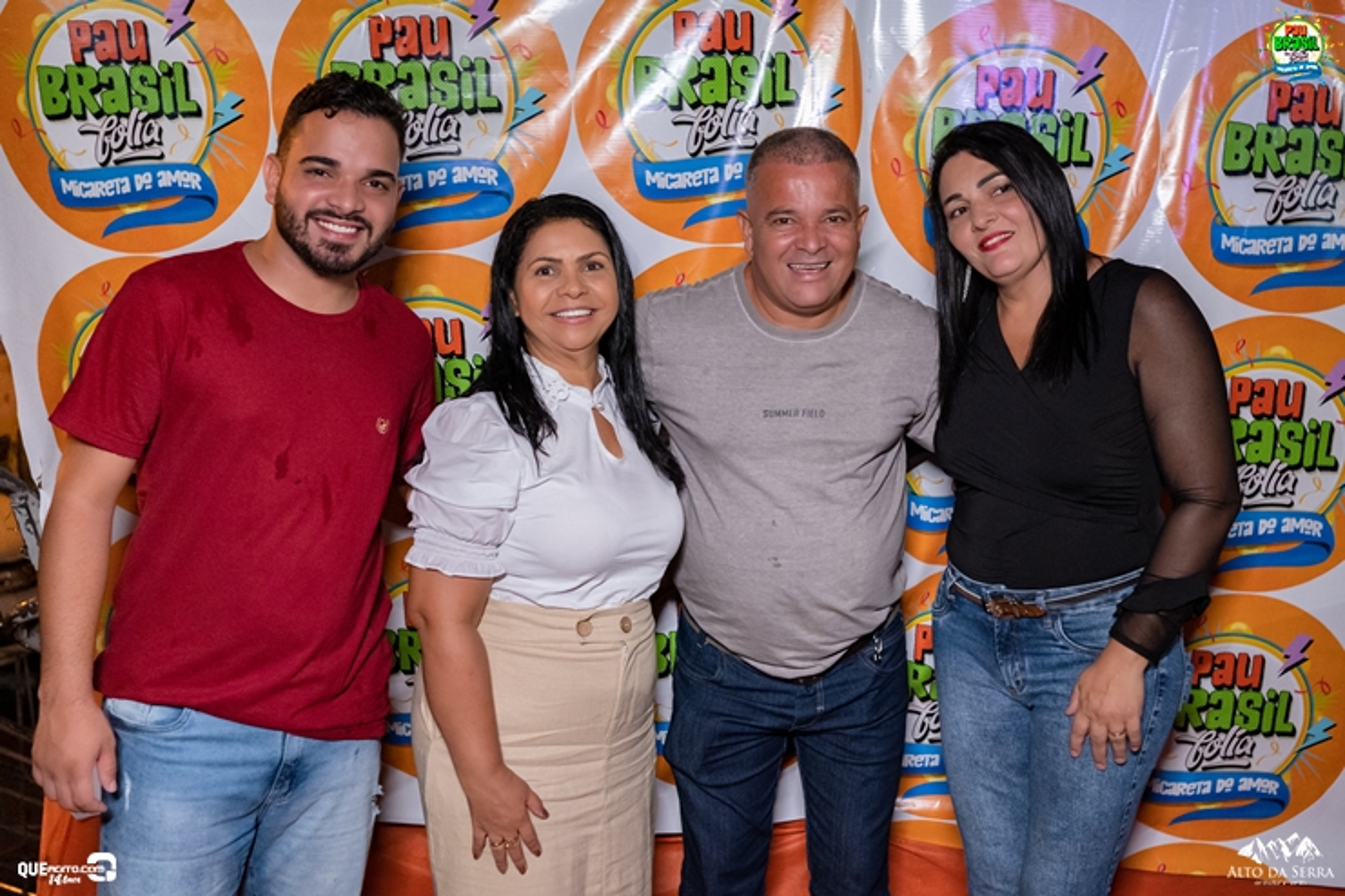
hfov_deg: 53.1
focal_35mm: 36
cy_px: 448
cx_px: 672
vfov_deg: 36.9
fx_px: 1345
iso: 2500
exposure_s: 1/250
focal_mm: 24
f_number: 2.8
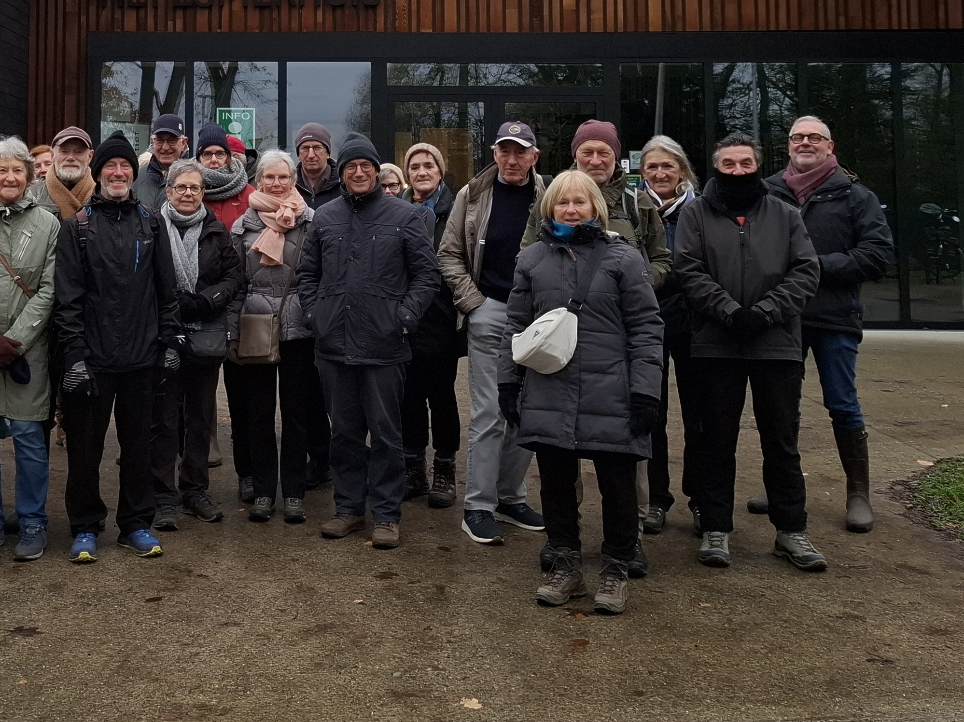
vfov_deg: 29.5
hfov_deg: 39.5
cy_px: 64
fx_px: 1309
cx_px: 258
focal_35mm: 47
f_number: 1.8
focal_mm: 5.54
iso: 50
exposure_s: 1/162
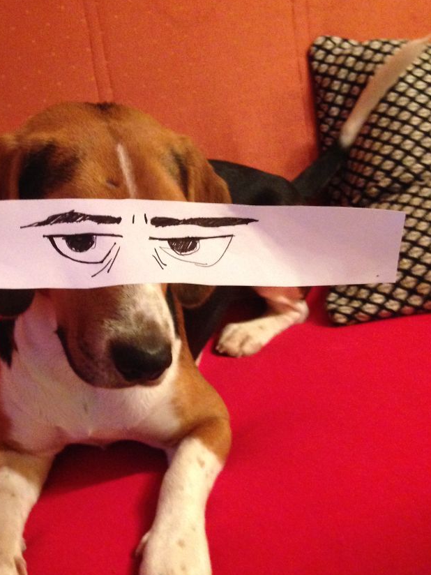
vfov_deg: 40.4
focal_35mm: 47
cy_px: 255
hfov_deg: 30.6
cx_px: 133
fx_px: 780
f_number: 2.4
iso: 500
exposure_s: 1/15
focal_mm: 4.12
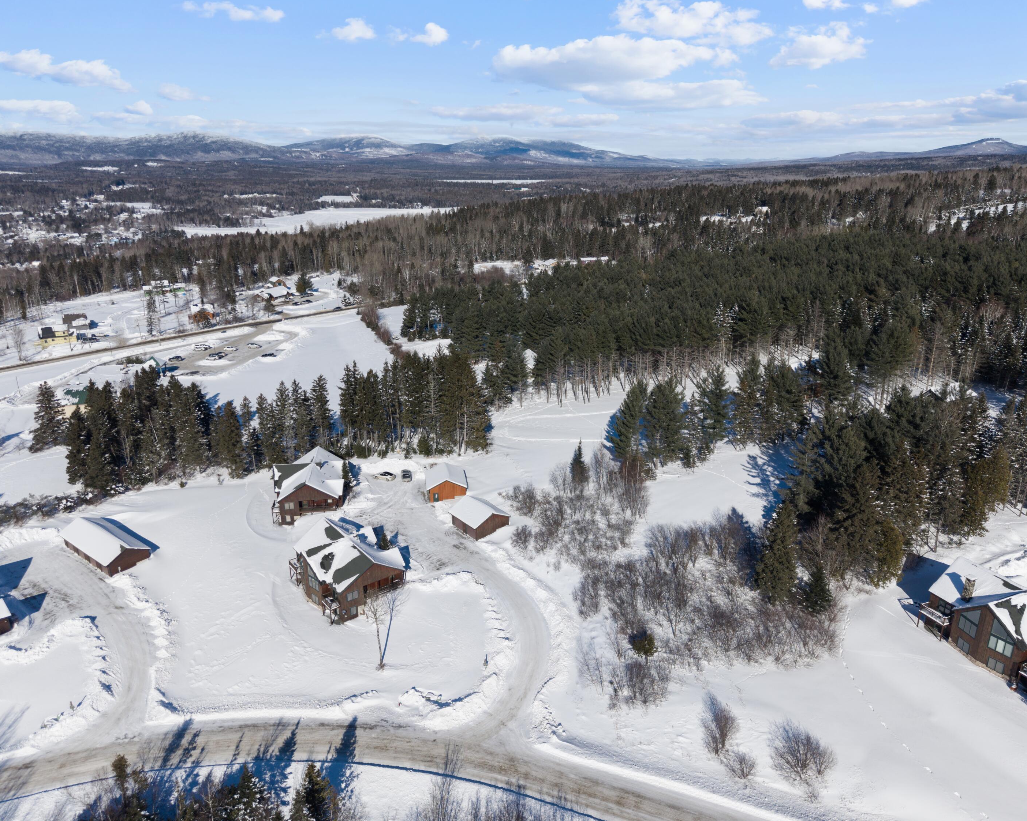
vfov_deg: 58.8
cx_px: 513
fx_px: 730
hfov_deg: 70.3
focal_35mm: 24
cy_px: 410
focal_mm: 8.67
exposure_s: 1/5000
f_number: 1.8
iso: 160
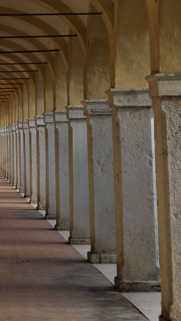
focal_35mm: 131
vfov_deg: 16.4
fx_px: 1118
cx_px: -47
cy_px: 161
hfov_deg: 9.1
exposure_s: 1/480
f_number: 5.6
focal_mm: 55
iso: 320
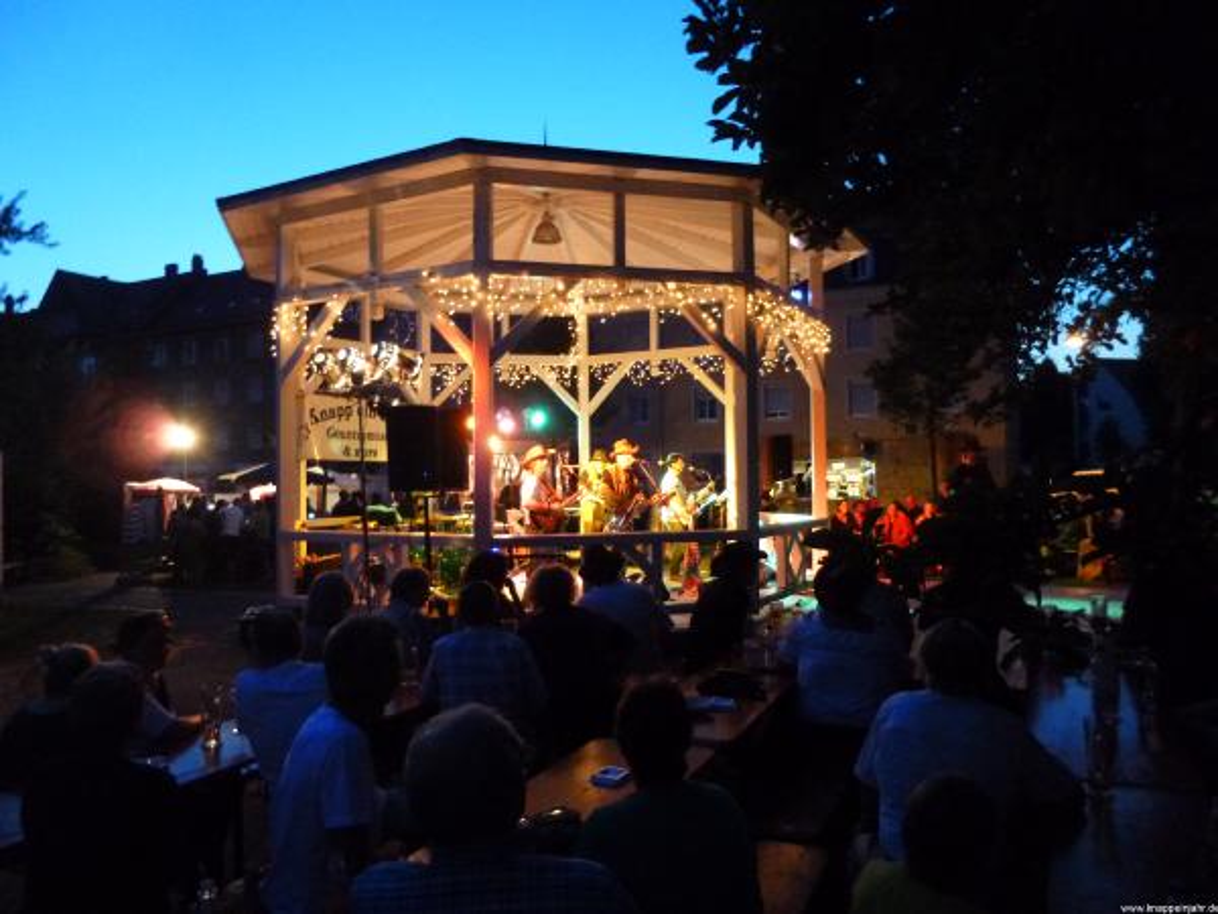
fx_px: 880
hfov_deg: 69.4
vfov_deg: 54.9
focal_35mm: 25
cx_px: 609
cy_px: 457
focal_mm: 4.5
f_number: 3.1
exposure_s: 1/10
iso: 800
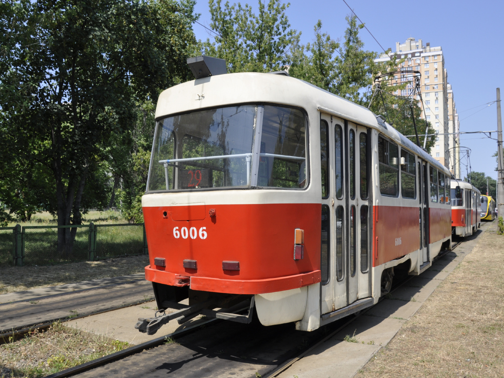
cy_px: 185
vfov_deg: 46.8
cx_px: 237
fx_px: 437
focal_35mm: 30
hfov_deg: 59.9
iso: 250
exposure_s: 1/400
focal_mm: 18
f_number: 10
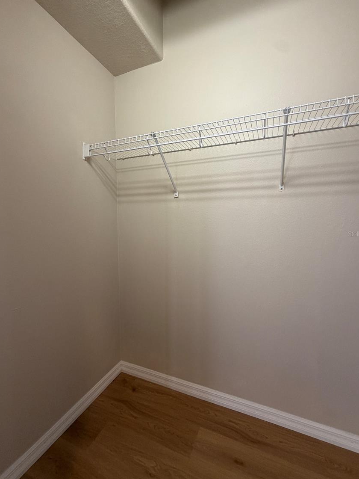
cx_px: 186
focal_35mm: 15
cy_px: 234
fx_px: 207
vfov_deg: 98.2
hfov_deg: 81.7
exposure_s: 1/60
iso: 200
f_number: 2.2
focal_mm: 2.22
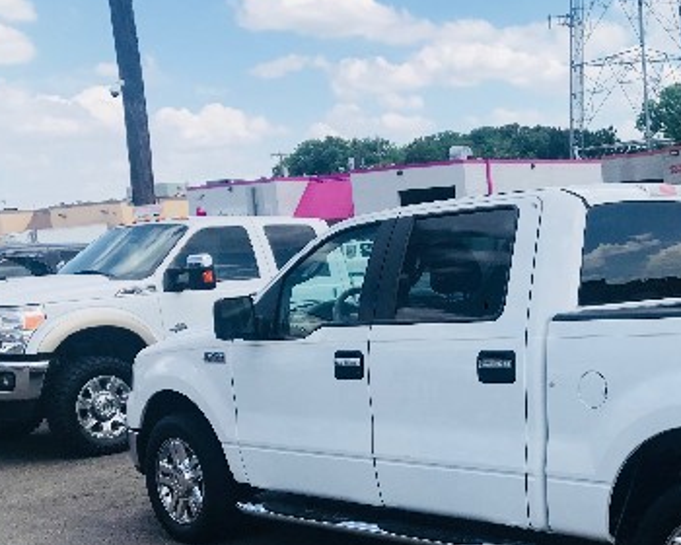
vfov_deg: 29.7
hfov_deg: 35.8
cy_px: 418
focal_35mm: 50
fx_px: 1008
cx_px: 566
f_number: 1.8
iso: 20
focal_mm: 3.99
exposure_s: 1/1953
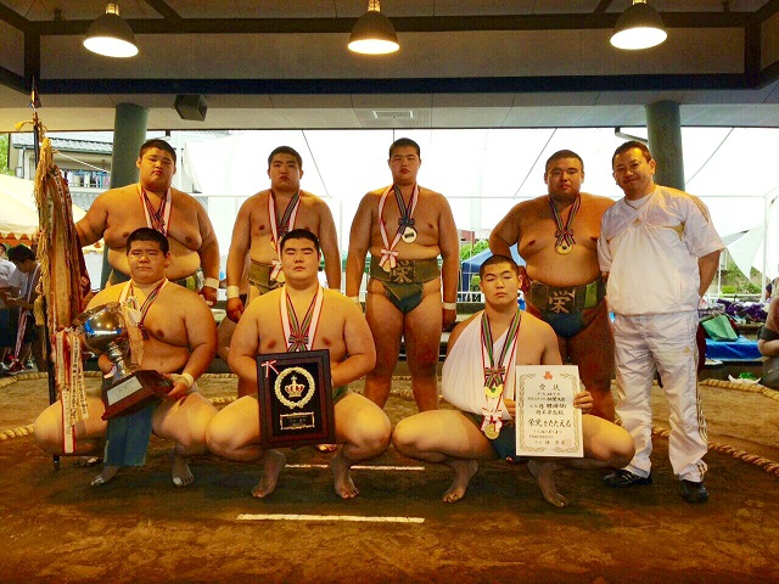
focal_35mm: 33
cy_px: 292
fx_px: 743
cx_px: 390
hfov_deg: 55.4
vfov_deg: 42.9
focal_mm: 4.12
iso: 50
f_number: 2.4
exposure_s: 1/282
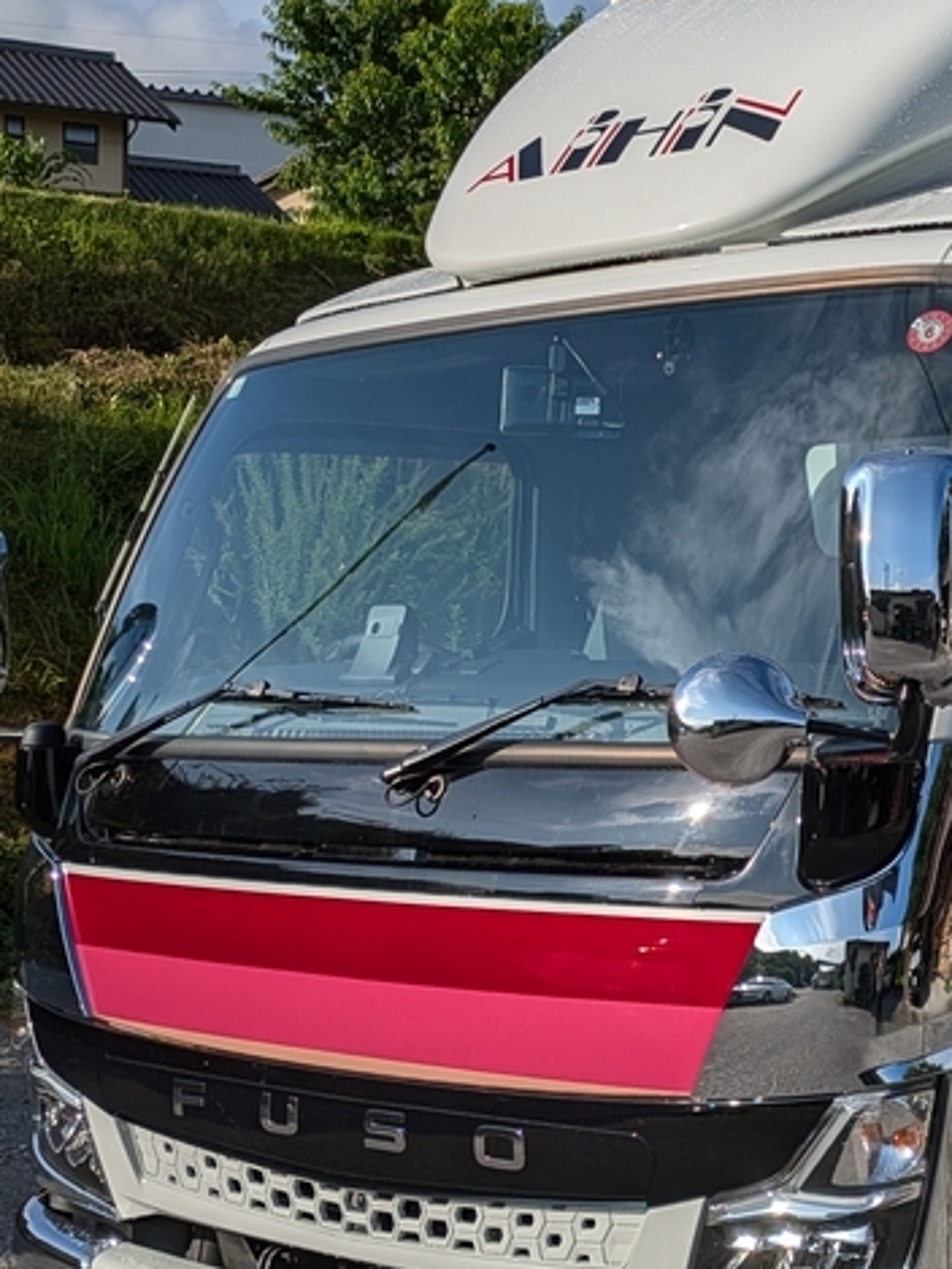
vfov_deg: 30.2
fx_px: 2346
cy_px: 574
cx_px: 970
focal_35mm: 64
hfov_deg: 22.0
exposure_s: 1/5076
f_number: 1.89
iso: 44
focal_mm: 5.43
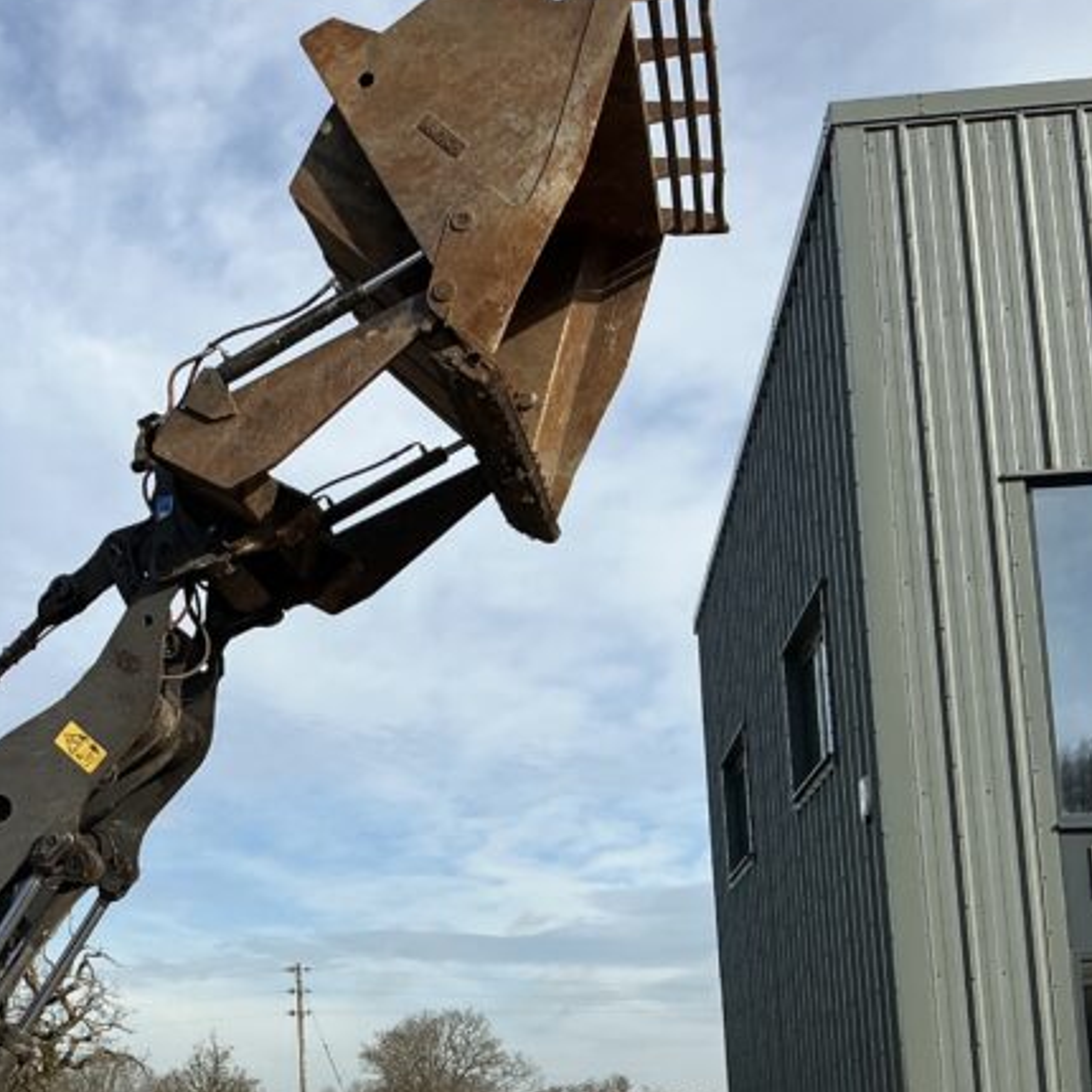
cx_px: 30
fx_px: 2106
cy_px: 734
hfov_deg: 27.6
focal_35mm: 59
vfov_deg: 28.9
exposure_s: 1/1912
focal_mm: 3
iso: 25
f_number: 1.8
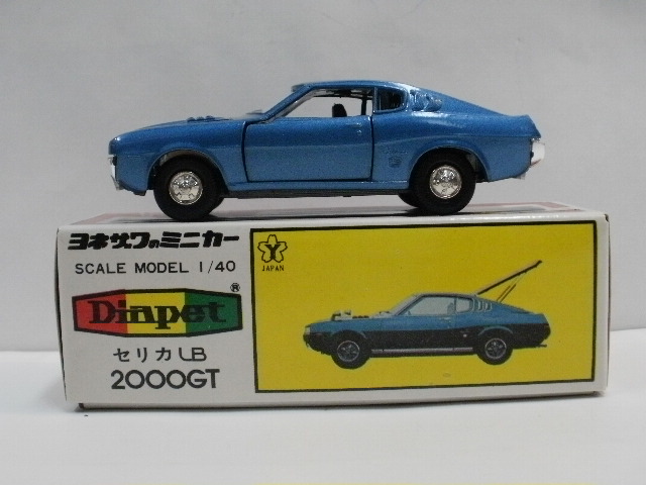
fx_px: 821
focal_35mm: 44
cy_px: 242
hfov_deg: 42.9
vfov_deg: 32.9
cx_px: 323
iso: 400
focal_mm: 7.7
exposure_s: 1/40
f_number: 4
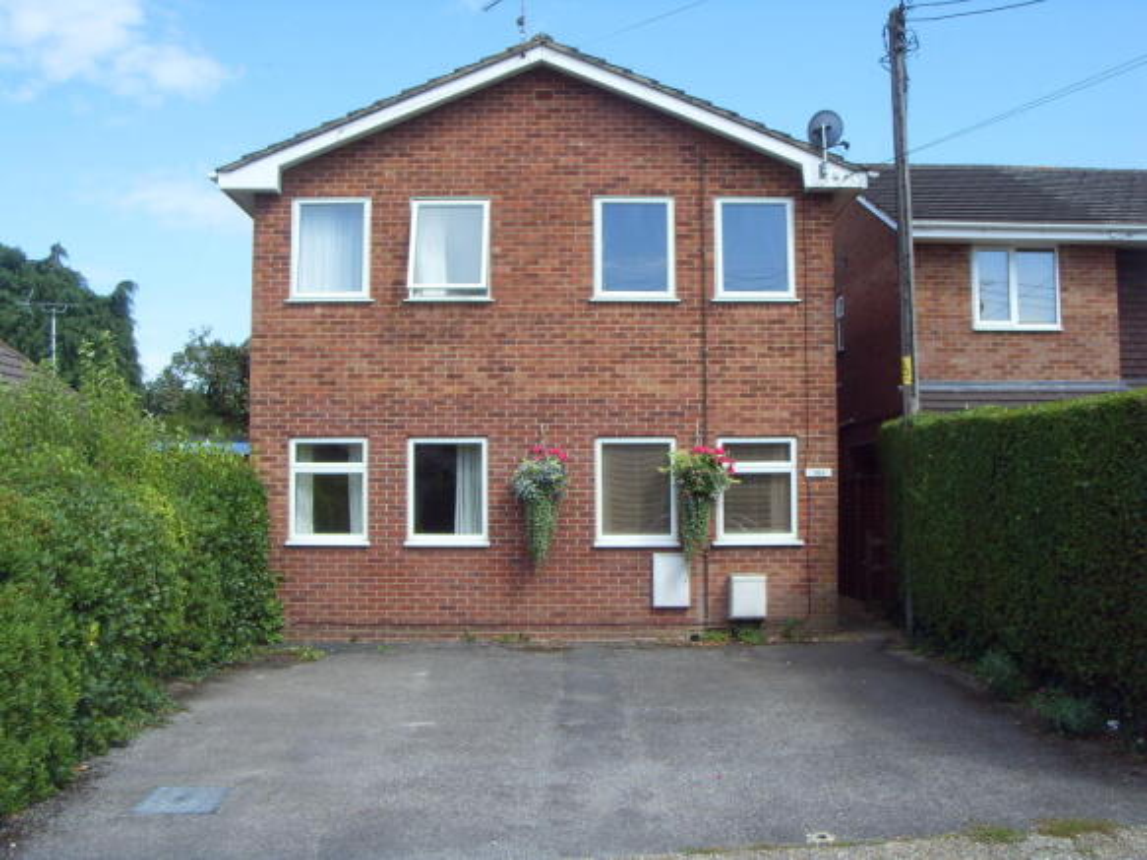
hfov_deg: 47.9
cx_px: 574
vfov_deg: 36.8
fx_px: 1292
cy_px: 430
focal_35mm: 39
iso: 80
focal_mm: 6.6
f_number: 6.2
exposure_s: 1/180
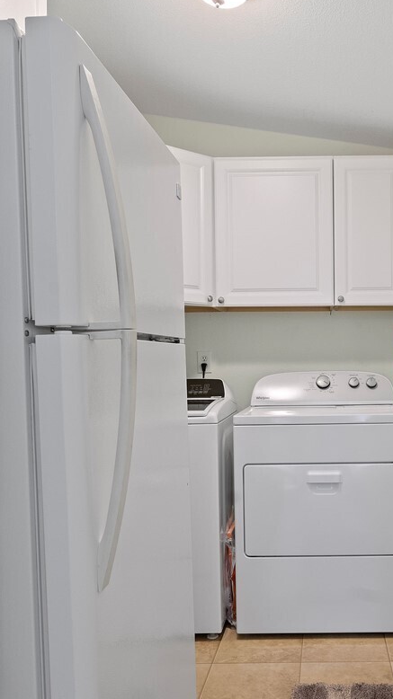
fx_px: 593
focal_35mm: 32
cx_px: 317
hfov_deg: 35.4
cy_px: 366
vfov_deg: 61.0
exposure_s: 1/3
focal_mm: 14
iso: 400
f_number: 9
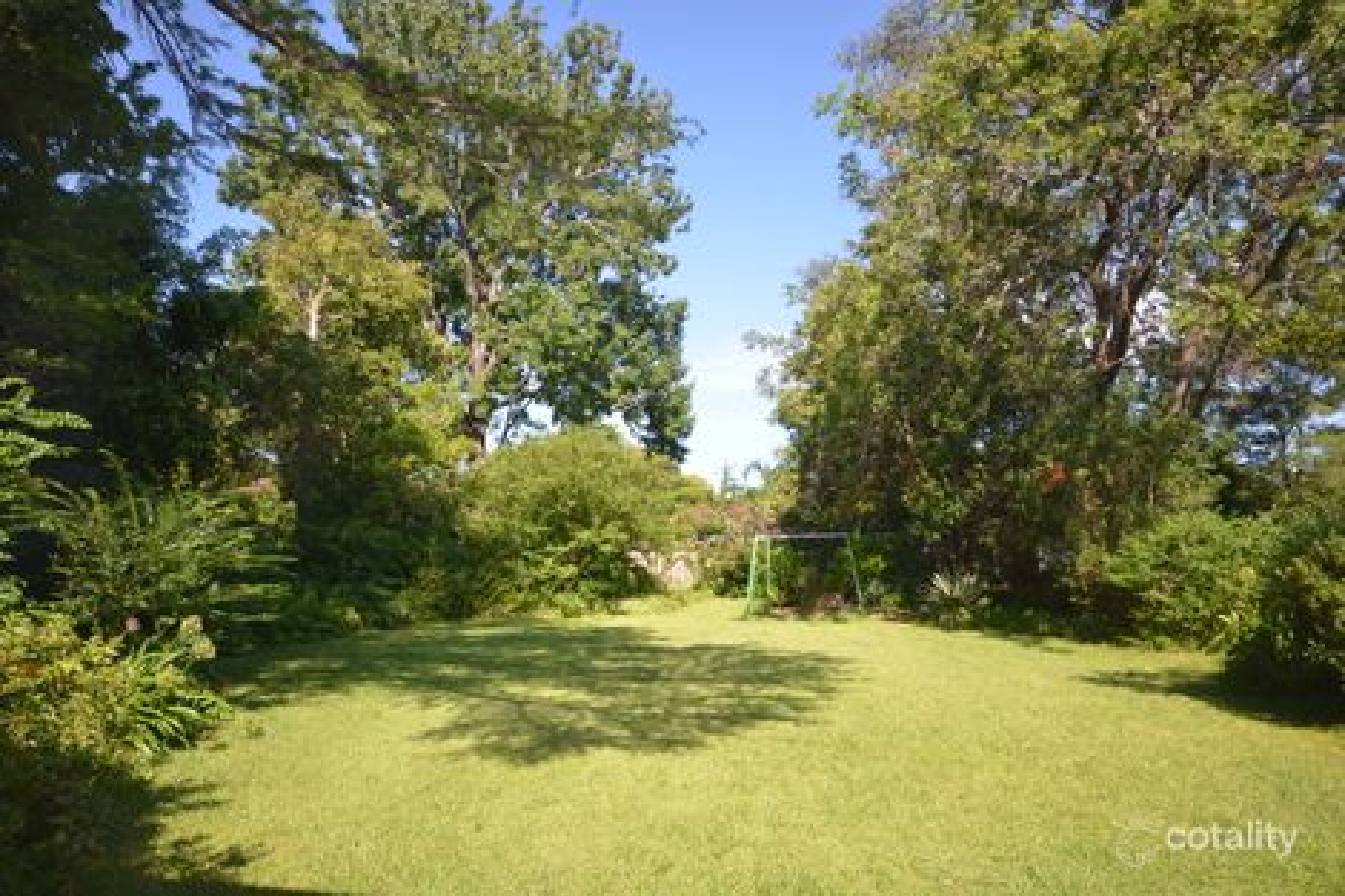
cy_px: 448
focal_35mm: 24
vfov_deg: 53.1
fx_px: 896
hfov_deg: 73.8
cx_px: 672
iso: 125
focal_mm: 16
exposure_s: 1/250
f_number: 5
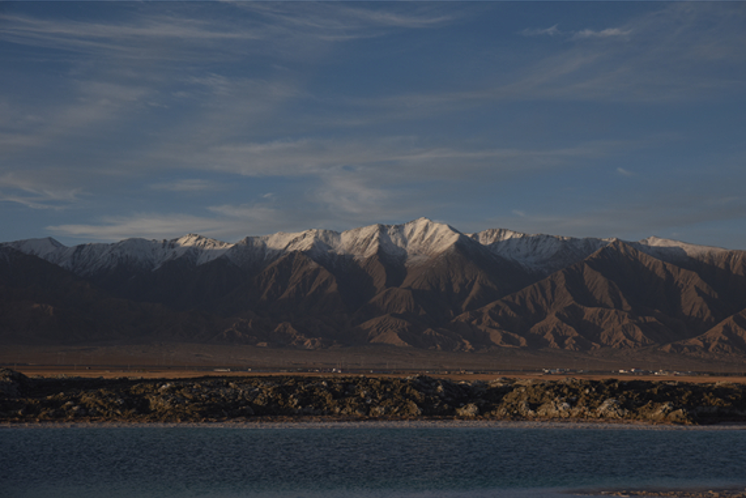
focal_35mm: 67
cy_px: 252
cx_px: 371
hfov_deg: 30.1
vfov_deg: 20.3
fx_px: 1389
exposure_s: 1/1000
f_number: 7.1
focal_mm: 66
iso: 200
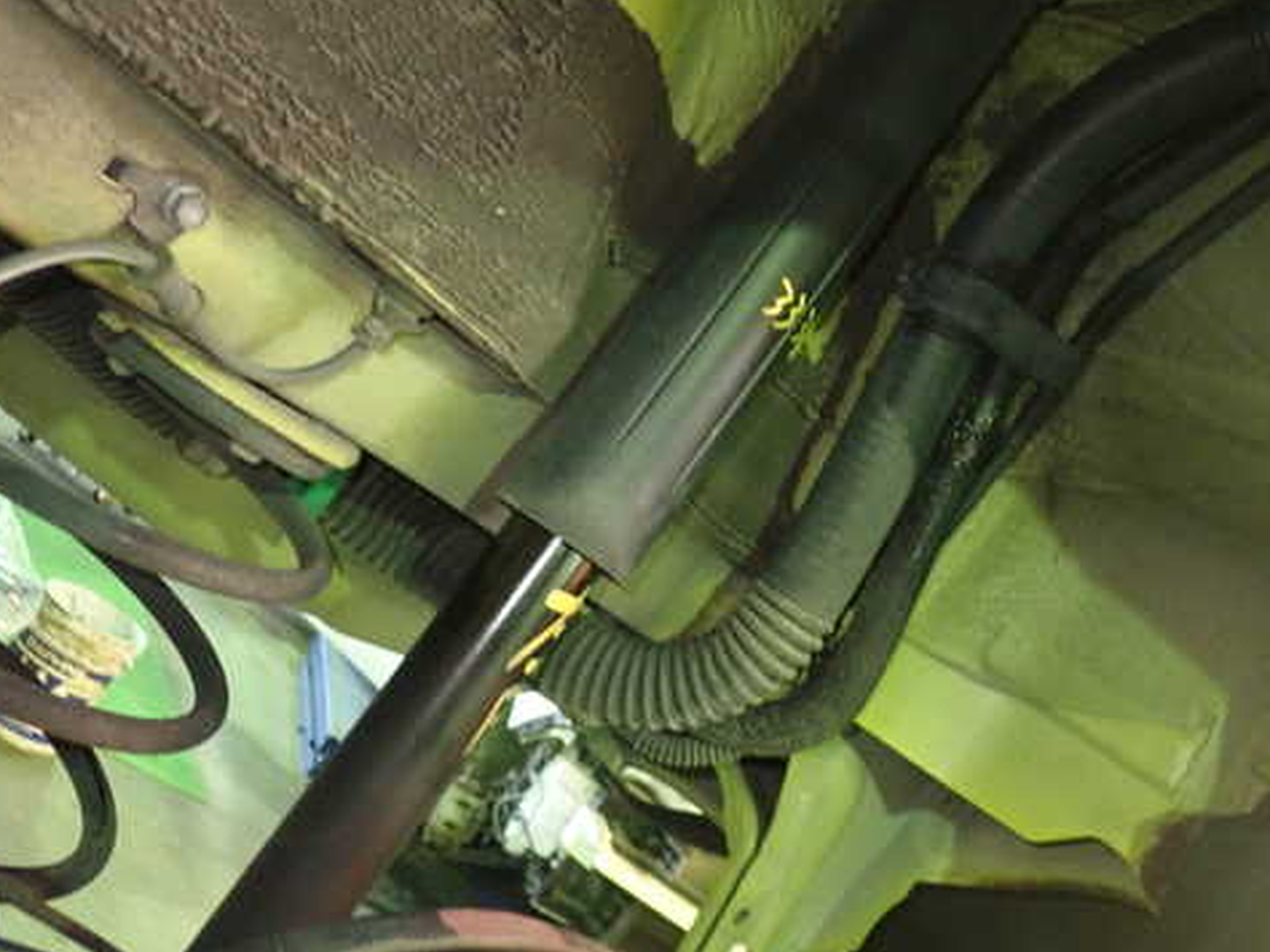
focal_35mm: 38
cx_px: 726
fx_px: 1393
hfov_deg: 48.8
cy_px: 421
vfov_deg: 37.6
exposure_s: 1/30
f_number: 2.3
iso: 1000
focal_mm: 5.5
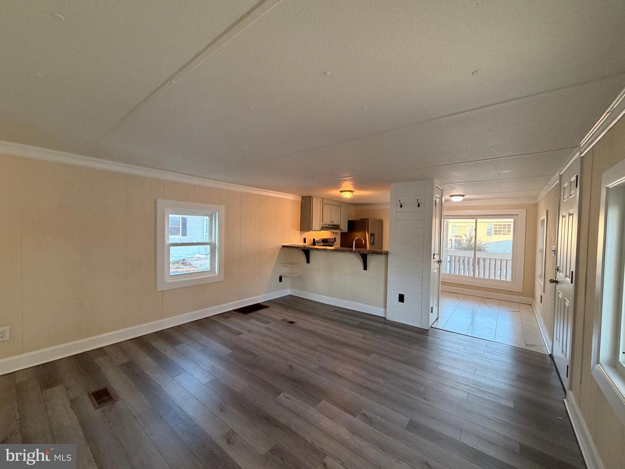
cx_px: 312
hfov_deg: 102.1
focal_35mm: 14
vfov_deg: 85.7
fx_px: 253
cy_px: 234
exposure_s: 1/60
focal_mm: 2.22
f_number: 2.2
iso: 200
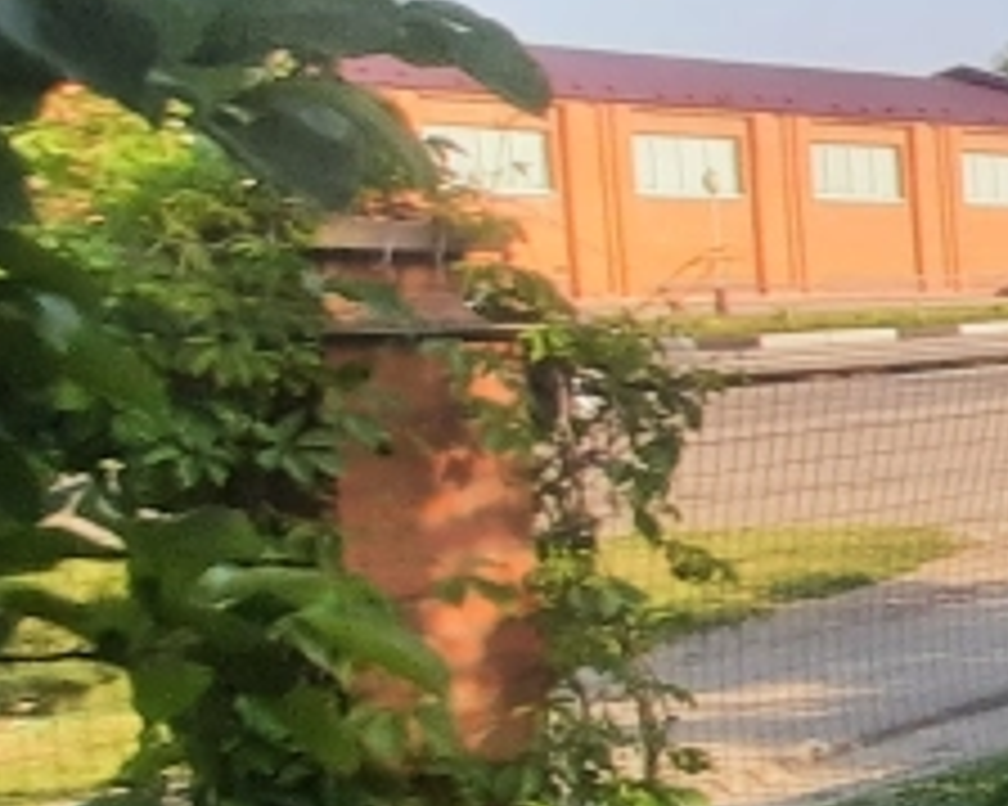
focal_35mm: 71
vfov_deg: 21.5
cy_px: 471
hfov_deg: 14.2
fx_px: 2117
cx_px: 2552
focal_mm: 1.74
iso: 40
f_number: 2.2
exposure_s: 1/570
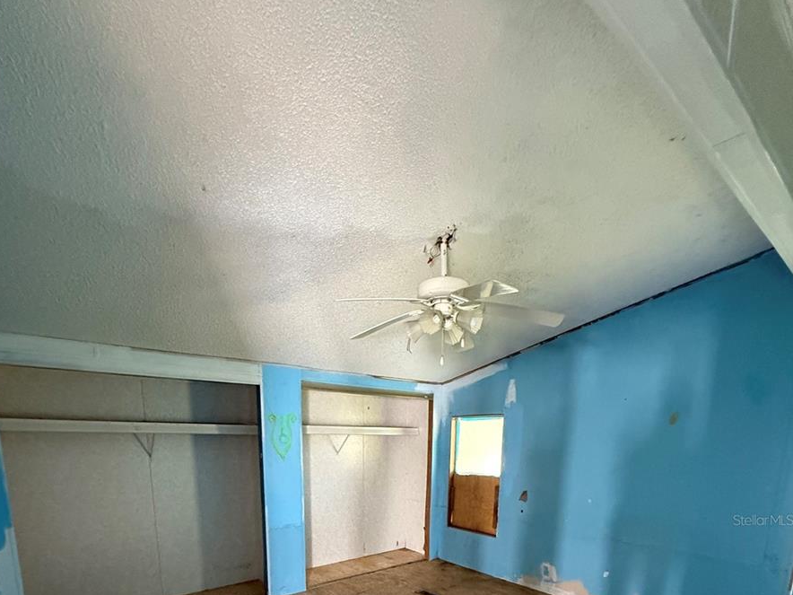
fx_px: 435
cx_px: 393
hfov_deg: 84.7
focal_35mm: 19
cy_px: 520
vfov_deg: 59.9
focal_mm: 2.22
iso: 800
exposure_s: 1/60
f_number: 2.2
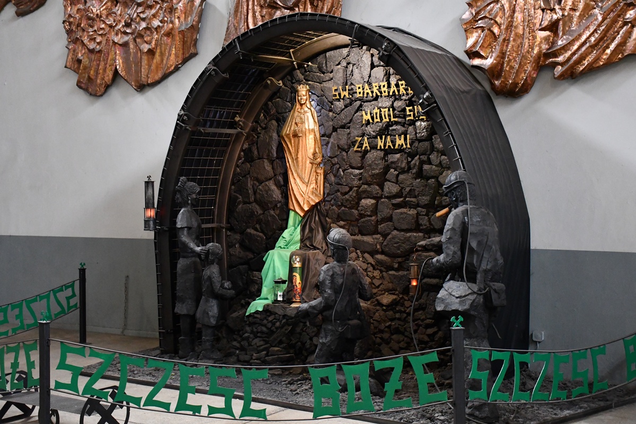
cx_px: 318
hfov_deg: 38.9
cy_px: 212
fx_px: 901
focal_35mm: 51
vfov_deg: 26.5
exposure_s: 1/60
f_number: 4.2
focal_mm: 34
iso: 5600
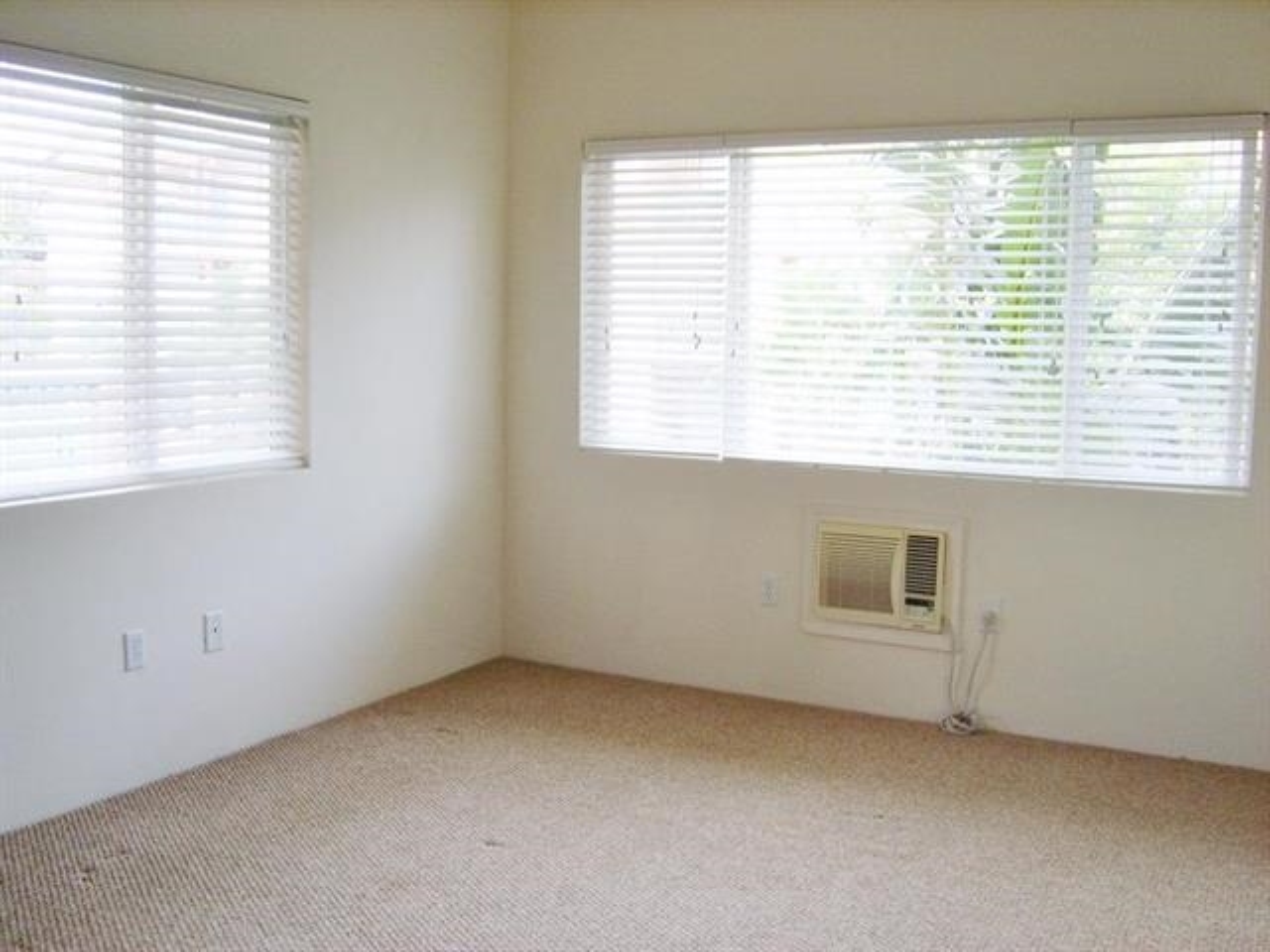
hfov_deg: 52.6
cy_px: 476
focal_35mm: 35
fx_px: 1284
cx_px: 635
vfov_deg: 40.7
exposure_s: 1/90
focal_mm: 7.4
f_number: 2.8
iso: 50
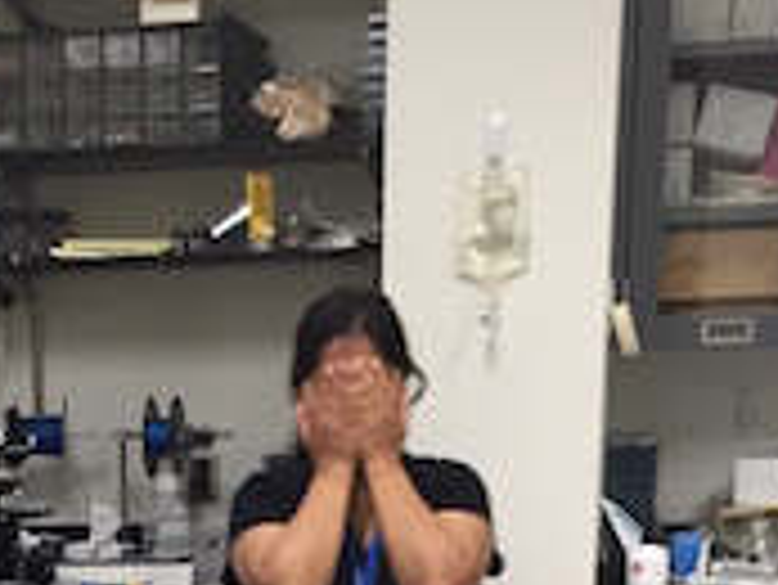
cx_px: 45
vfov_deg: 20.8
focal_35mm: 67
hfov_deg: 27.7
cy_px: 666
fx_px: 1507
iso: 100
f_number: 2.2
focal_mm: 4.15
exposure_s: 1/30
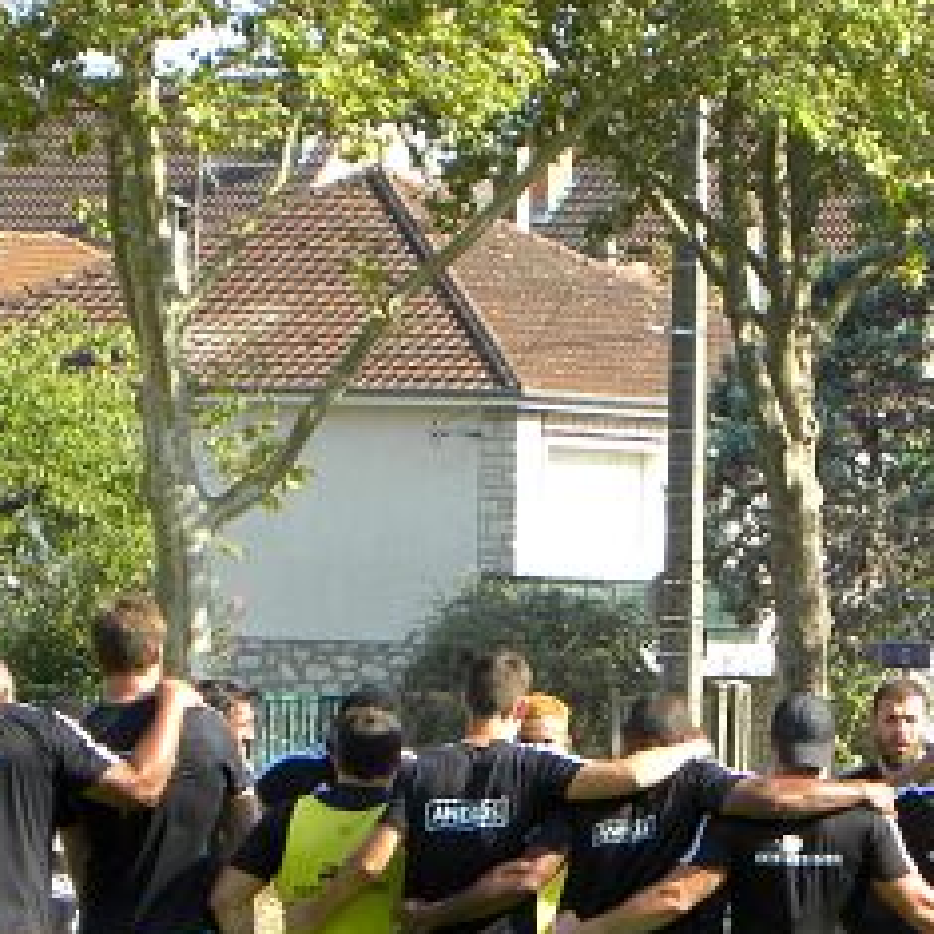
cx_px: 692
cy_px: 823
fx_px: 17034
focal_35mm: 558
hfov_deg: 3.1
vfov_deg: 3.1
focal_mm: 44
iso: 64
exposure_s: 1/156
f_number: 4.5
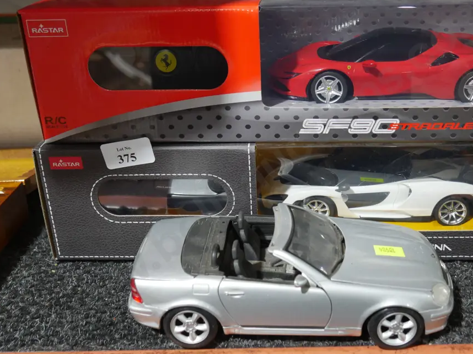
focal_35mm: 43
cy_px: 162
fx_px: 587
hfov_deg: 43.7
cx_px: 280
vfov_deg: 33.6
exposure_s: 1/60
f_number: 4
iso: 800
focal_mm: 18
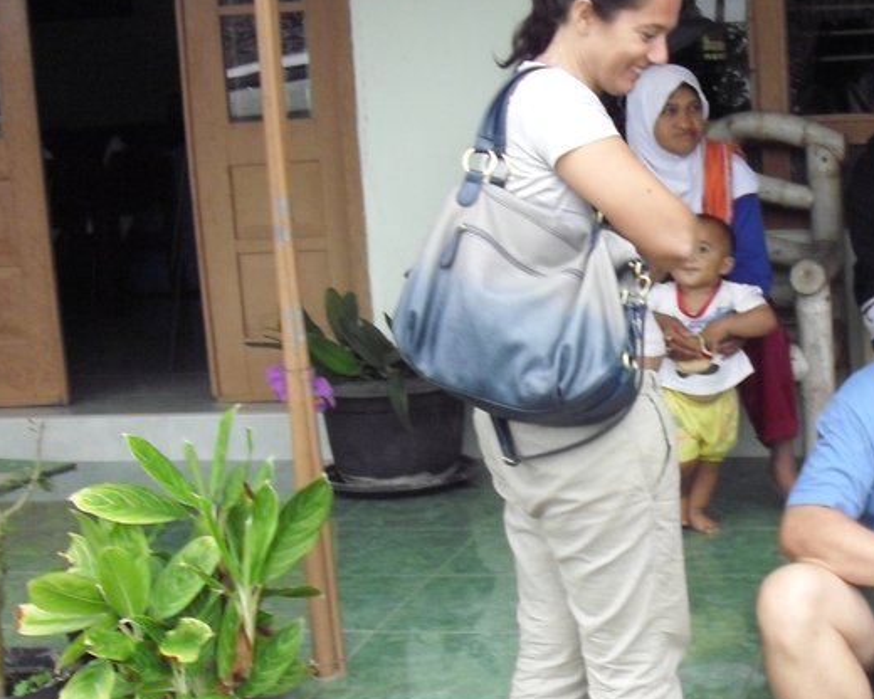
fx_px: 1888
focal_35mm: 73
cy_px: 494
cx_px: 817
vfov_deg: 20.9
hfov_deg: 25.1
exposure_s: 1/80
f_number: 2.8
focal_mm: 6.2
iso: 200
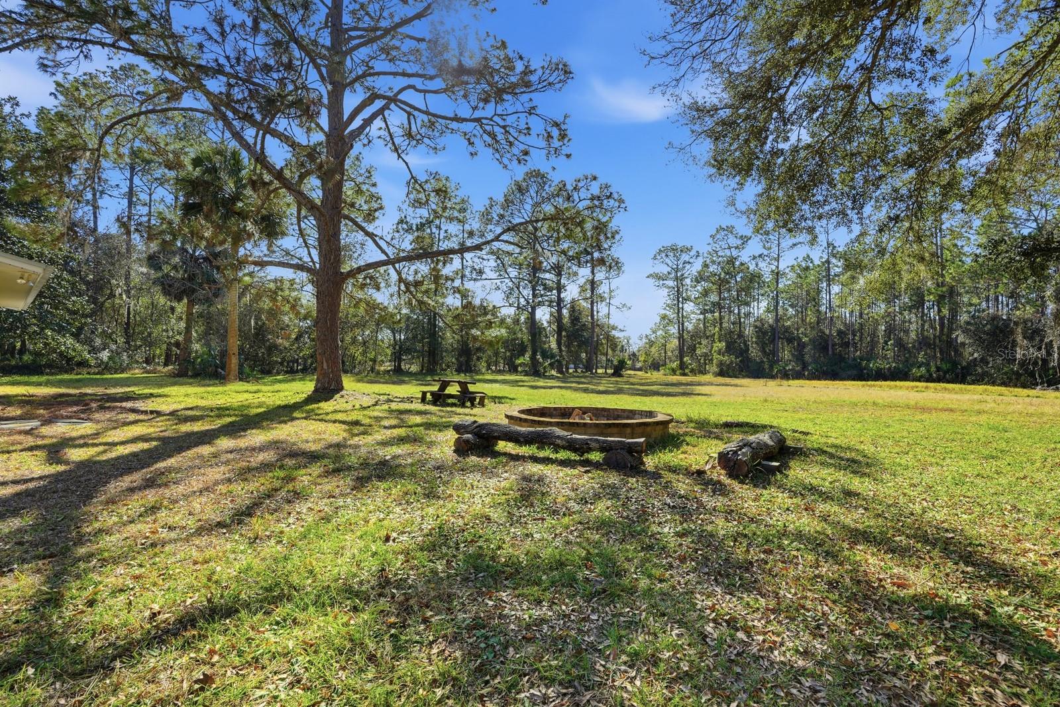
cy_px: 354
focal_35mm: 16
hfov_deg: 95.0
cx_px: 530
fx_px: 486
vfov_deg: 72.1
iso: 160
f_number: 8
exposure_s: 1/3200
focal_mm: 16.5
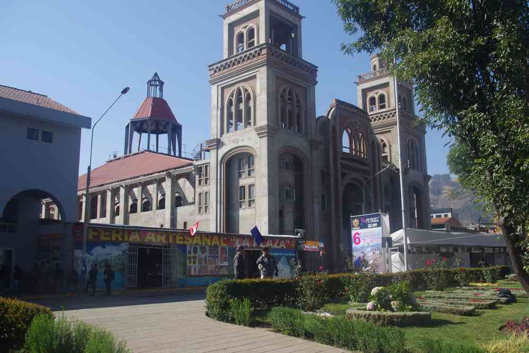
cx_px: 264
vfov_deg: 38.4
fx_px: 507
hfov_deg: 55.1
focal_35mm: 34
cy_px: 176
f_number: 11
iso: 200
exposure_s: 1/100
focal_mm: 23
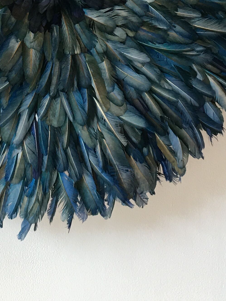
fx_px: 766
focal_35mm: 88
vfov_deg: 21.0
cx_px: 24
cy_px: -39
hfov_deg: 16.6
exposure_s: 1/17
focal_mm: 4.15
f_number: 2.2
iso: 32
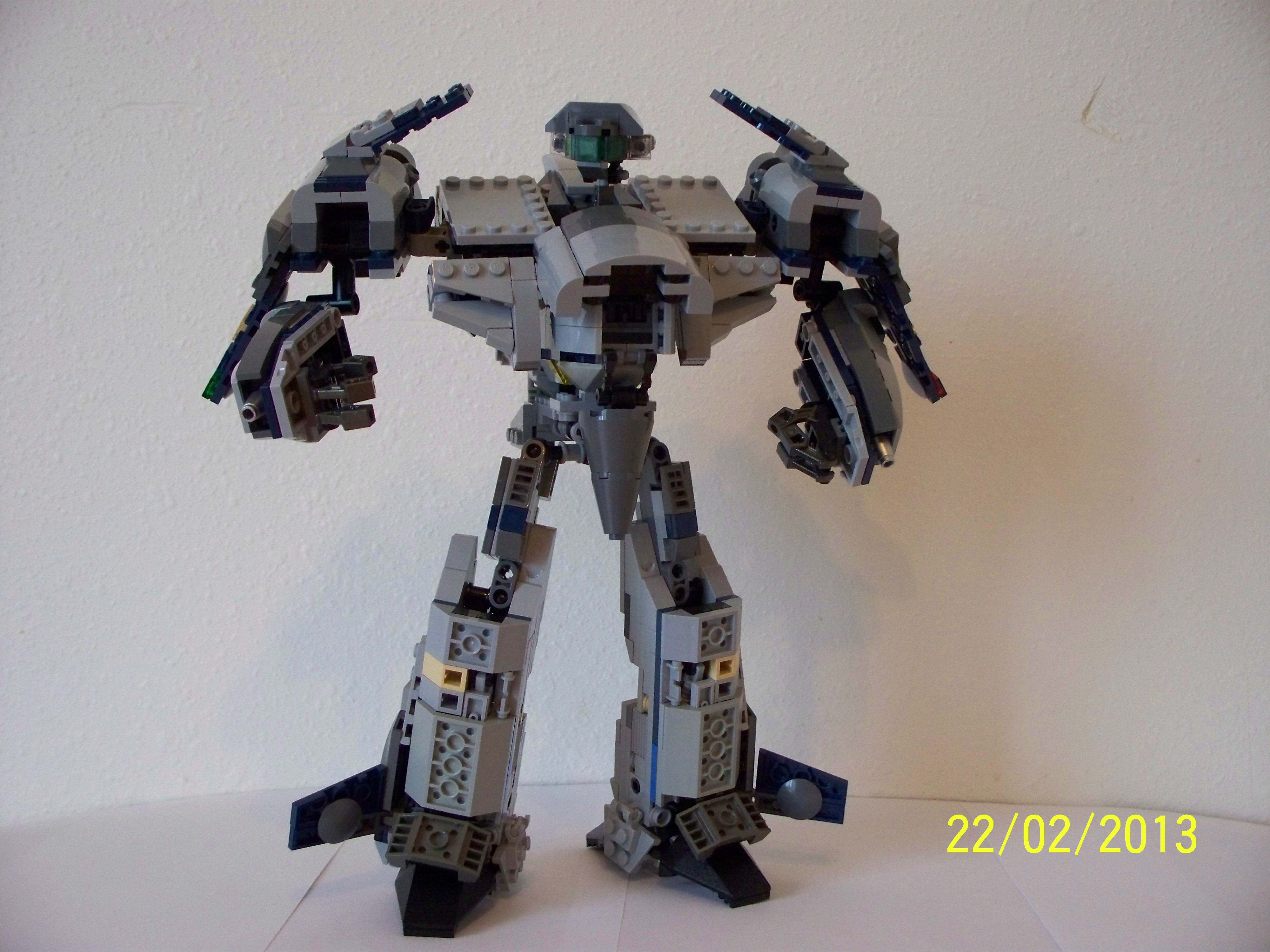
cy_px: 476
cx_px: 635
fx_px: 1724
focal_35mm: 47
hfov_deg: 40.4
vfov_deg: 30.9
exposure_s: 1/60
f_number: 2.9
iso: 320
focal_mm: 9.86
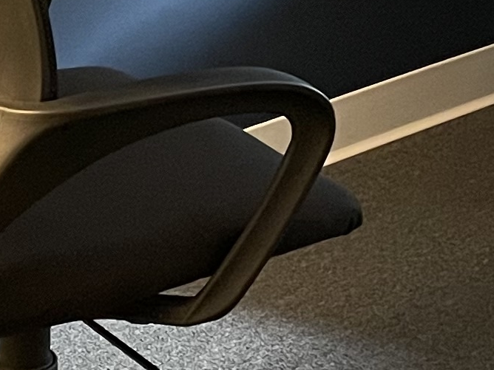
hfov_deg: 12.5
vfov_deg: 9.3
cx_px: 40
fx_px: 2241
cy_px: -111
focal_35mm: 157
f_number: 1.6
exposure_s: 1/40
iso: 500
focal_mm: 4.2
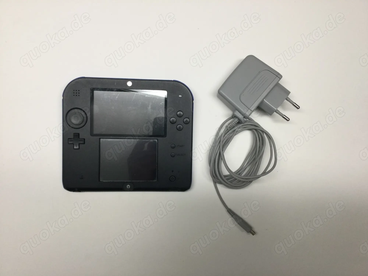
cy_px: 138
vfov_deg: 45.4
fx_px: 330
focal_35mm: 31
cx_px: 184
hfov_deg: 58.4
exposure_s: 1/33
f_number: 2.4
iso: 32
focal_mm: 3.3
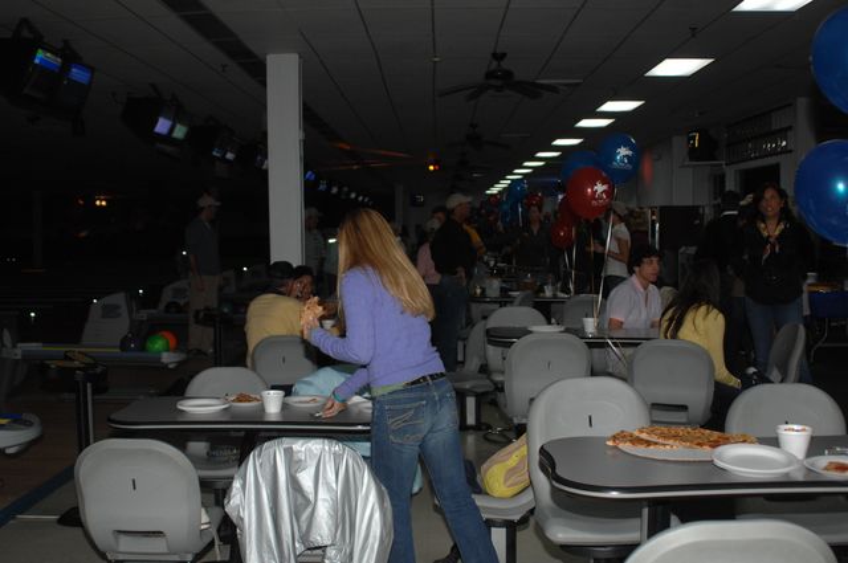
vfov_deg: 31.8
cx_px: 424
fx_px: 988
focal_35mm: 42
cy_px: 282
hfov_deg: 46.5
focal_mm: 28
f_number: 3.5
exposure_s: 1/125
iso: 400
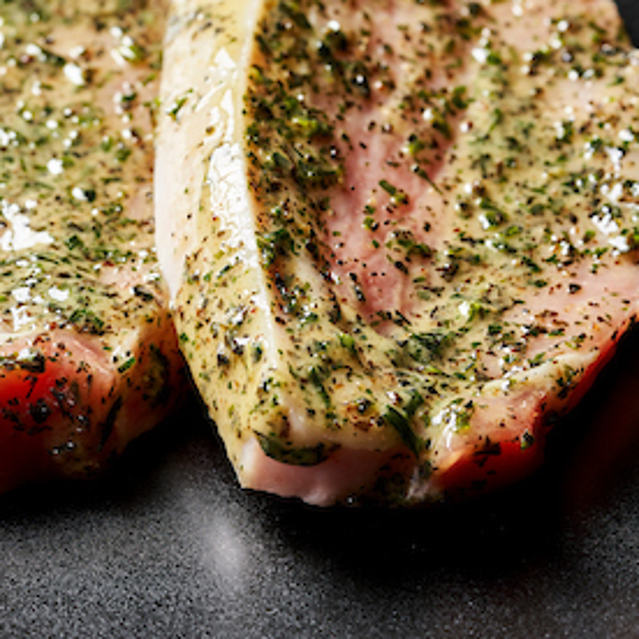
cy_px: 197
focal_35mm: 166
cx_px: 16
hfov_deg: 10.5
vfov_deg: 10.5
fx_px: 3467
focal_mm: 90
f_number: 8
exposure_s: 1/125
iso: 200
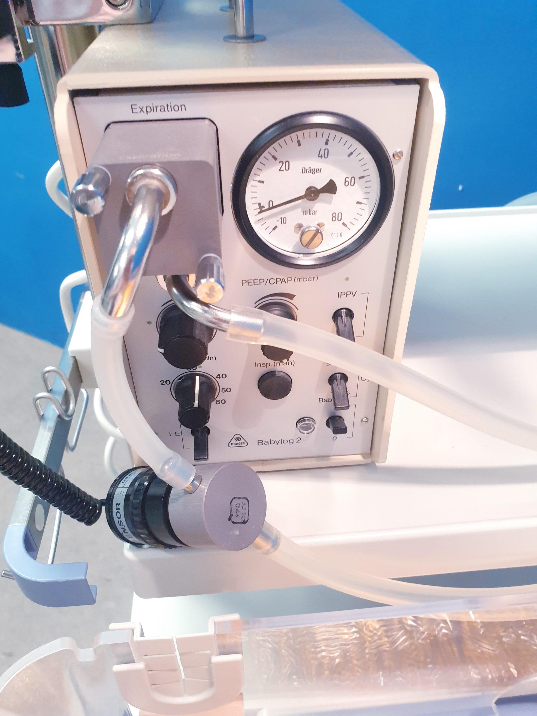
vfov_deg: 67.3
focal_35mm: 26
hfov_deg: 53.1
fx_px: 538
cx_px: 268
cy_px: 358
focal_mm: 4.3
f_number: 2.4
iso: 320
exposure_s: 1/50
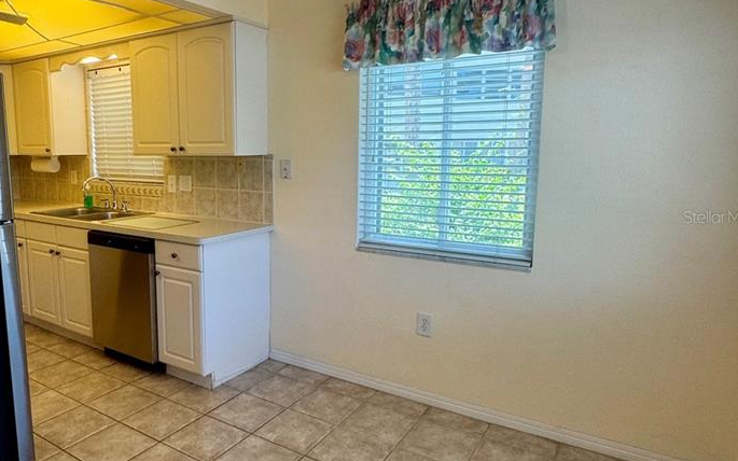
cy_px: 216
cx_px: 275
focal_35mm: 26
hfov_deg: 69.3
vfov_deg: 47.6
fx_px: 523
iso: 125
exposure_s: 1/120
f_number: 2.2
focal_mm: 2.22
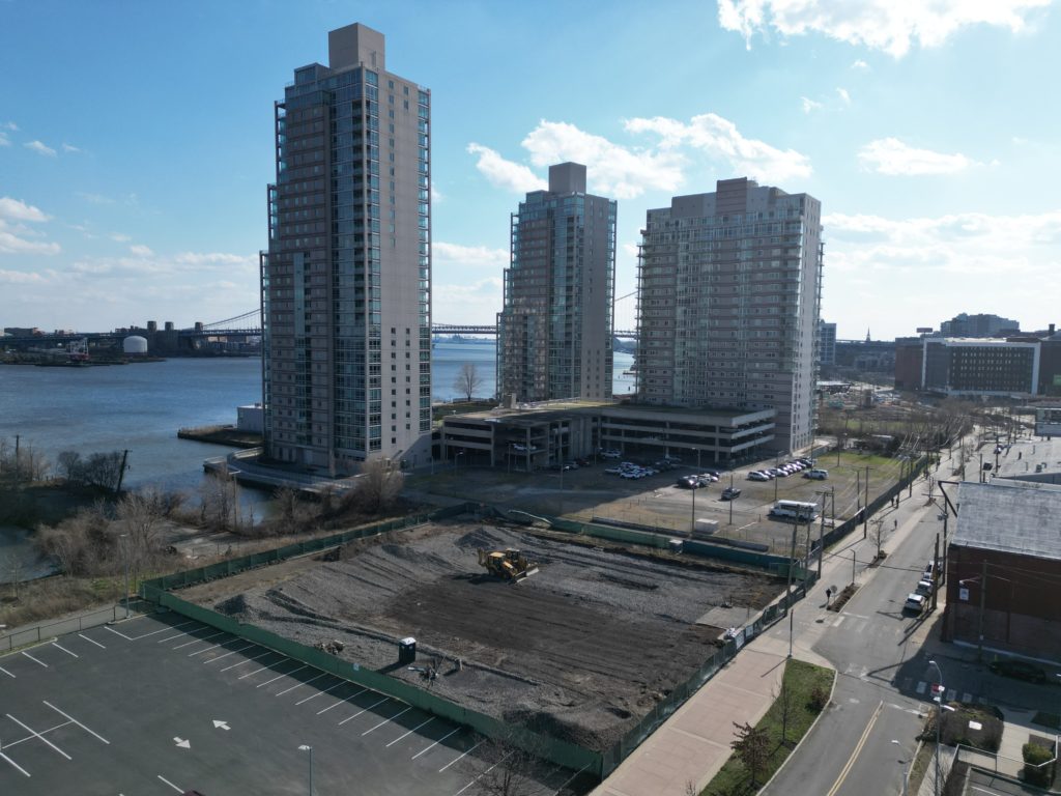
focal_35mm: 24
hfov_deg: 71.6
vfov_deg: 56.8
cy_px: 398
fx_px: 736
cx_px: 530
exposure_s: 1/5000
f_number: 1.7
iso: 140
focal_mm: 6.72
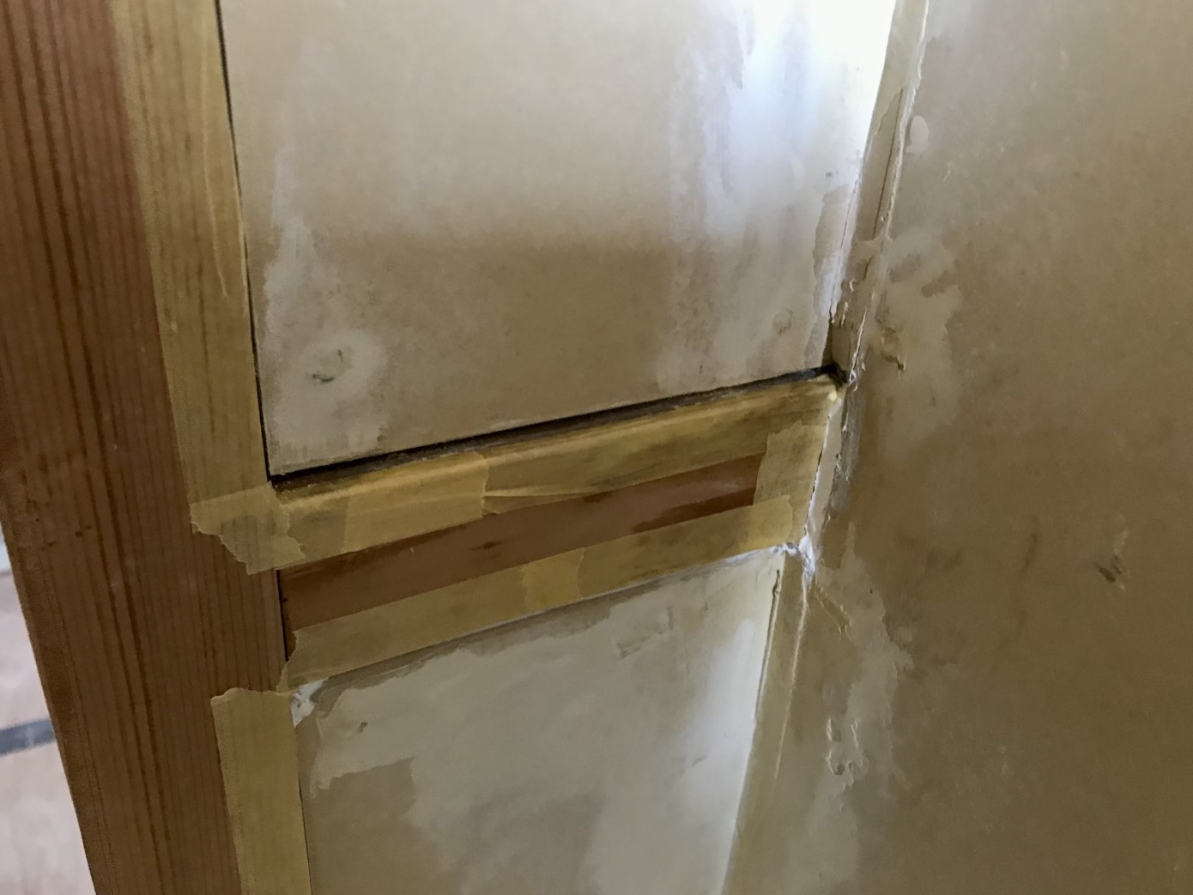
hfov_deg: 61.7
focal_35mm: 29
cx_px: 596
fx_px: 1000
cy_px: 439
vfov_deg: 48.2
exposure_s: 1/9
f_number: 1.8
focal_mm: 4
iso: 100
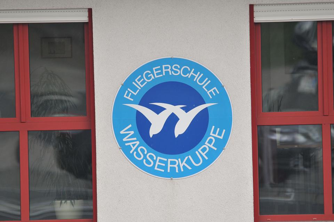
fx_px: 8341
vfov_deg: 1.5
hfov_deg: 2.3
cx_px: 167
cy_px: 111
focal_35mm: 900
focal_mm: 600
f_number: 6.3
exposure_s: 1/125
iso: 320
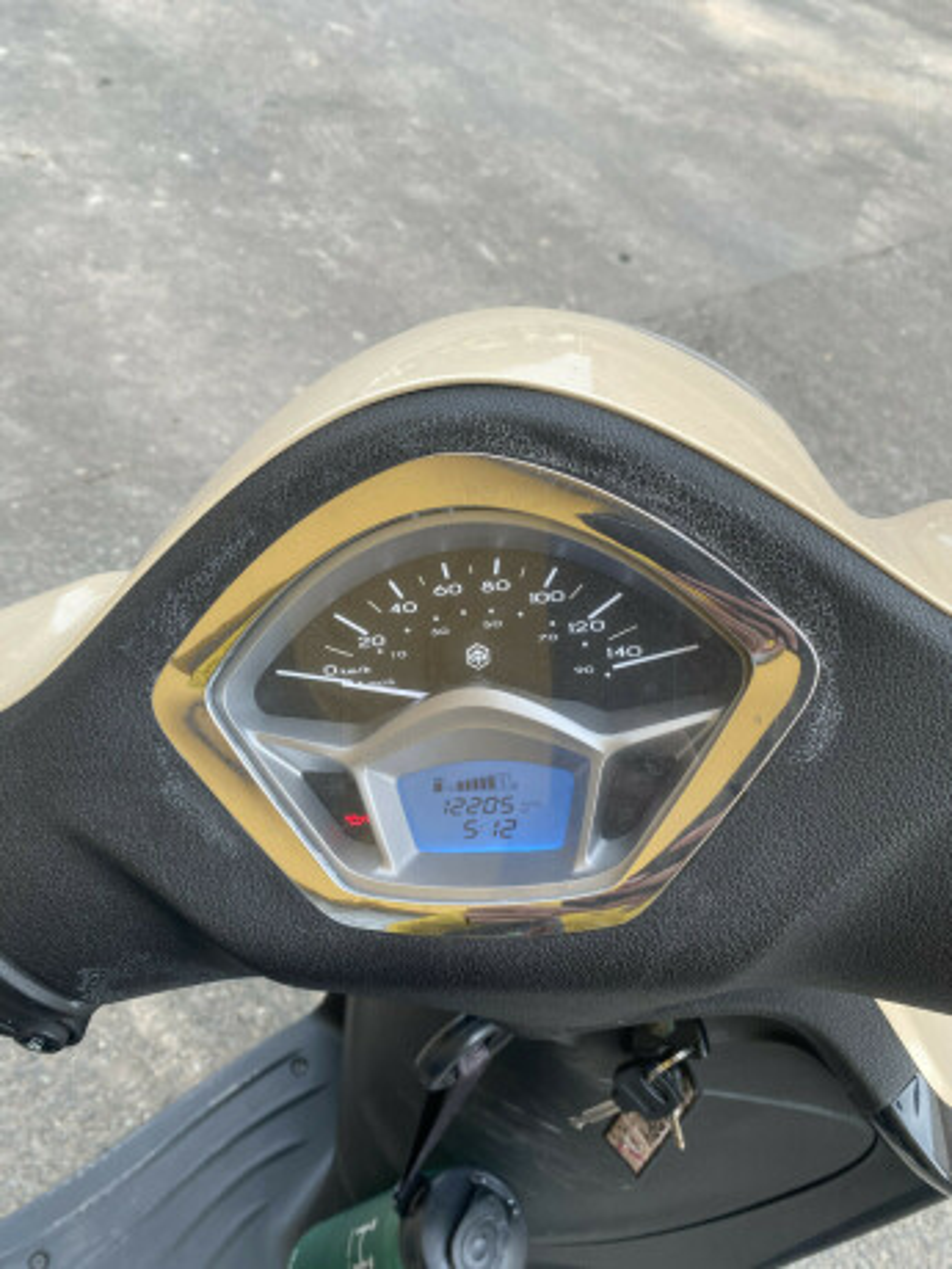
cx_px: 476
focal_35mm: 26
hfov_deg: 53.1
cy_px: 634
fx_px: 953
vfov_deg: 67.3
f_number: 1.8
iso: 32
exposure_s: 1/177
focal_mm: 4.25
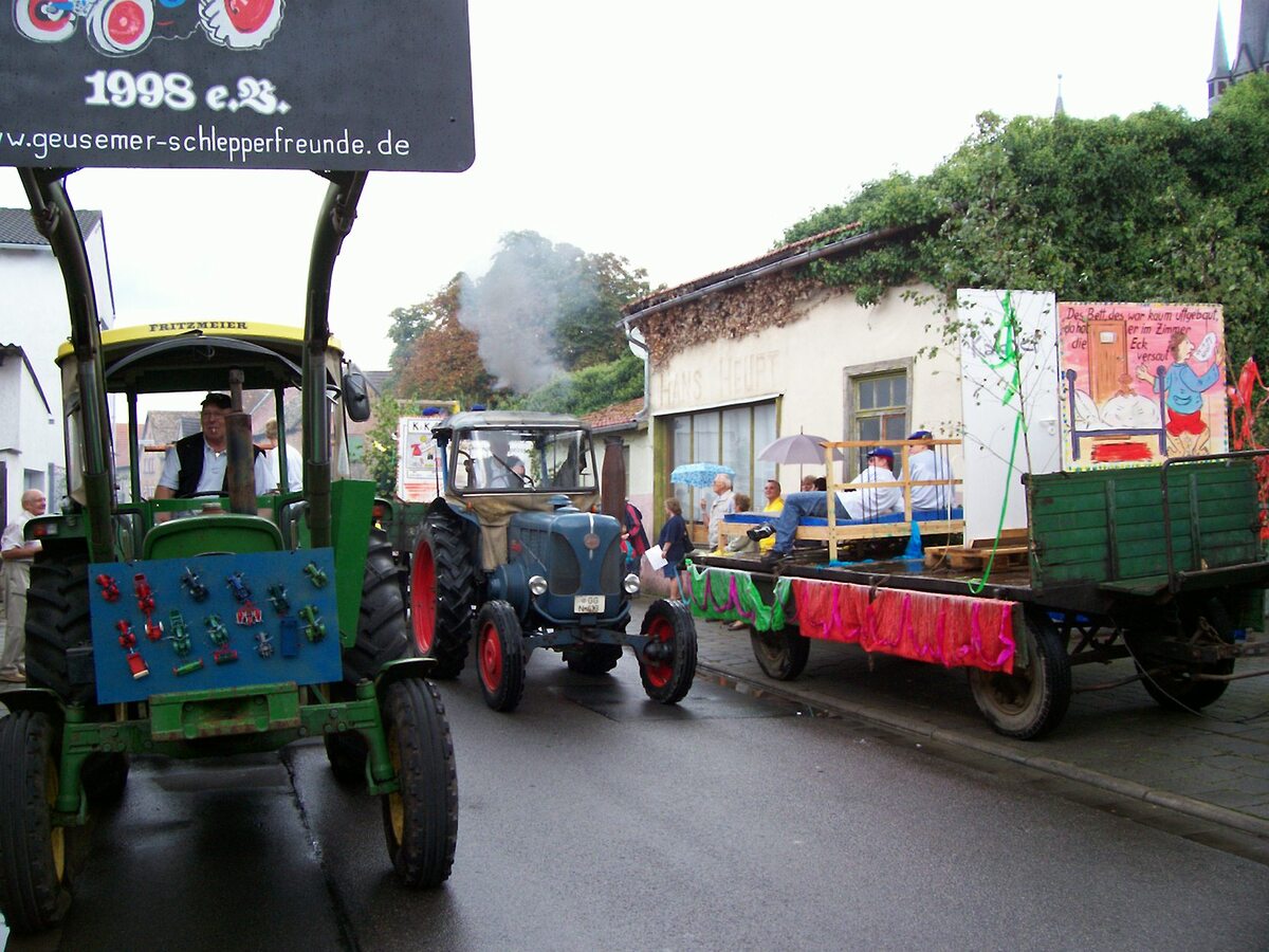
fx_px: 1246
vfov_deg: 41.8
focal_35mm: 34
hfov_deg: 54.0
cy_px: 476
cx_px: 634
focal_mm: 5.6
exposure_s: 1/233
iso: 80
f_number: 2.7
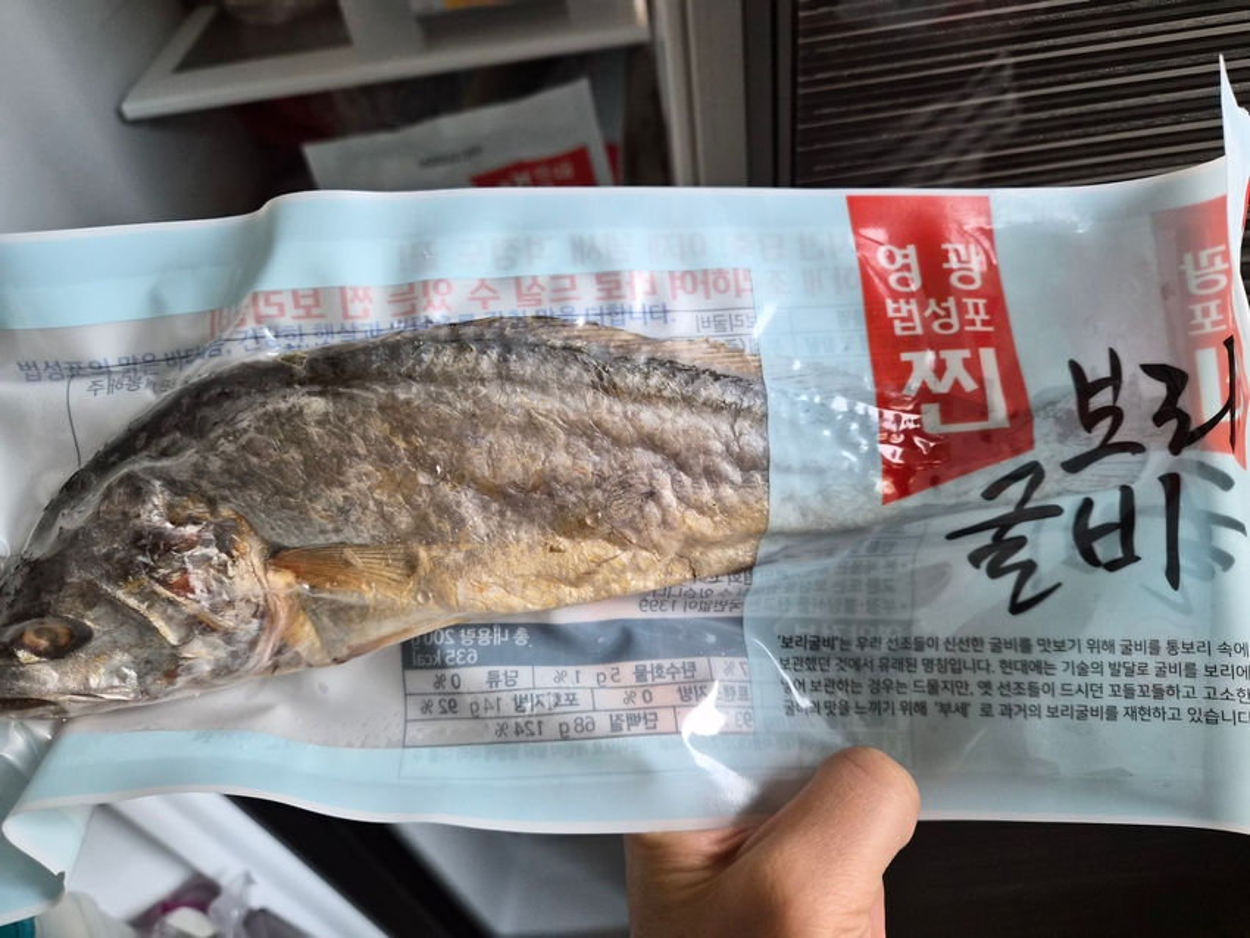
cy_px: 469
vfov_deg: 58.9
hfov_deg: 73.9
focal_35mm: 23
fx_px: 831
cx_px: 625
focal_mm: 5.4
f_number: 1.8
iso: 800
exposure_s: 1/120
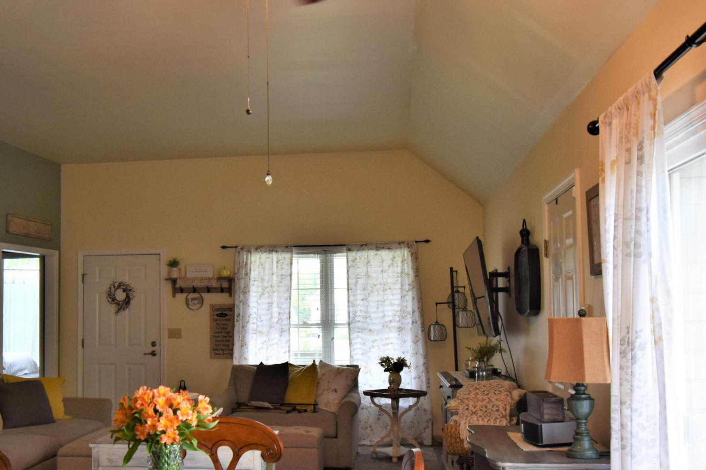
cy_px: 270
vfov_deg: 32.6
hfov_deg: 46.9
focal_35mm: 41
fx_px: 804
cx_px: 255
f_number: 5.6
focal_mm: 20
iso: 560
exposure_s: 1/60
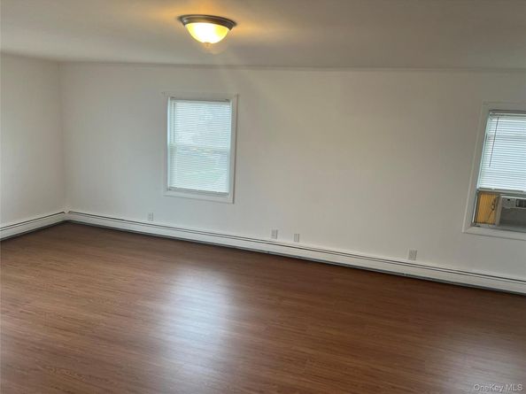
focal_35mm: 26
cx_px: 263
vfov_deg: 53.0
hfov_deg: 67.3
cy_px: 197
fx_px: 395
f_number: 1.5
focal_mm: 5.7
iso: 80
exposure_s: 1/120
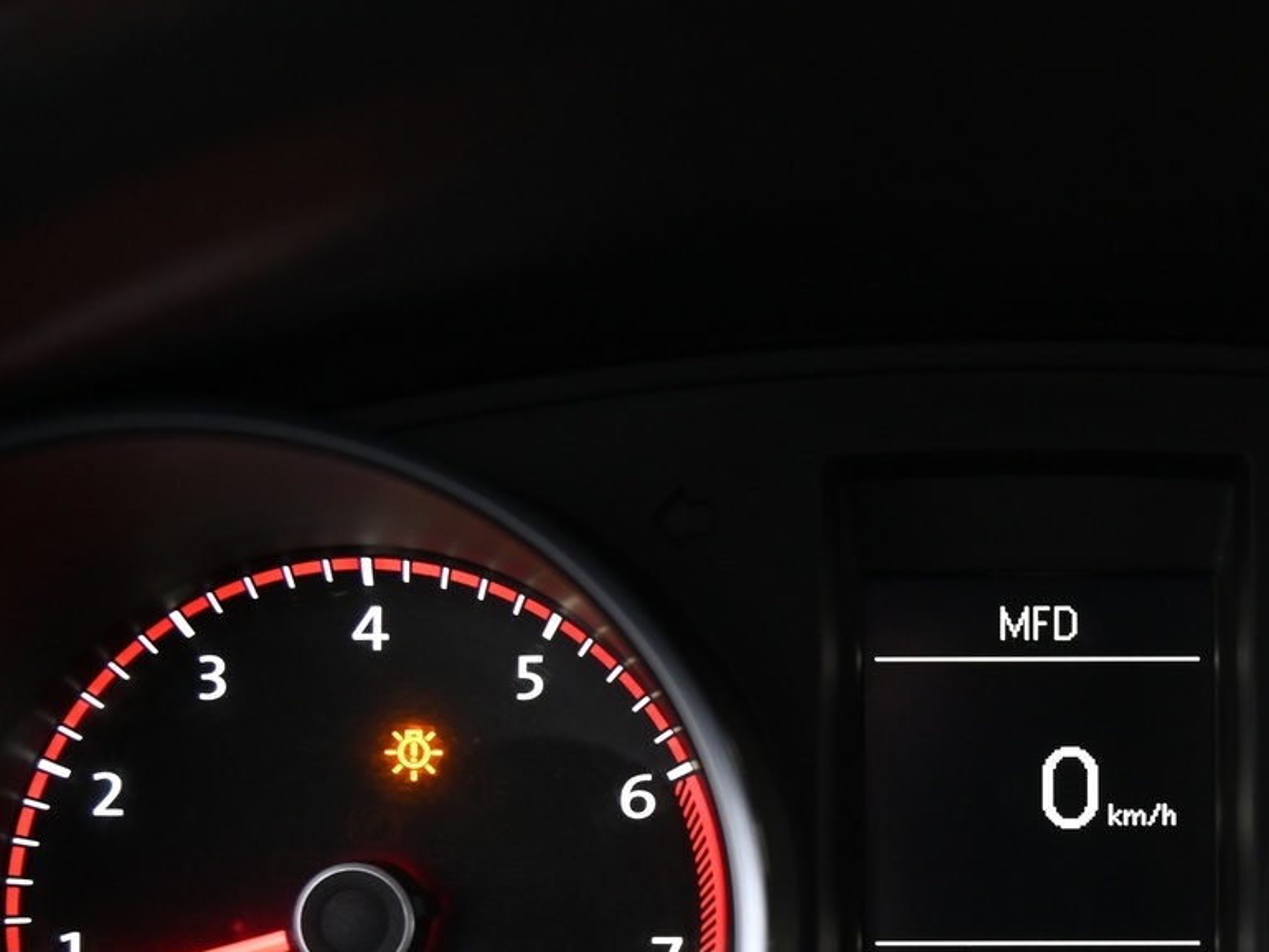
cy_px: 853
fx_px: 2603
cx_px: 1045
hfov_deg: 26.8
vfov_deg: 20.3
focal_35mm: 71
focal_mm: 35
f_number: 4
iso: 2000
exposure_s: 1/20
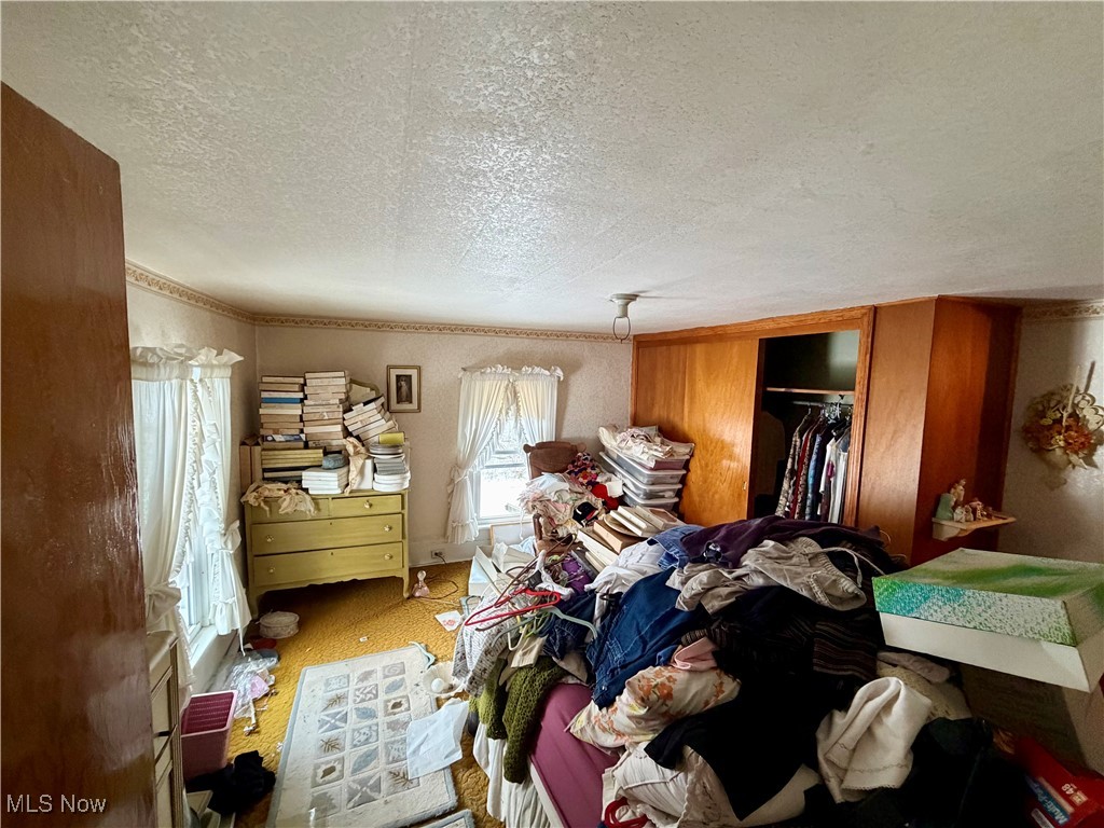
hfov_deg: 102.1
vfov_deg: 85.7
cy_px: 414
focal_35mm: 14
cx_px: 552
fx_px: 446
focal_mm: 2.22
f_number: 2.2
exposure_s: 1/60
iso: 500
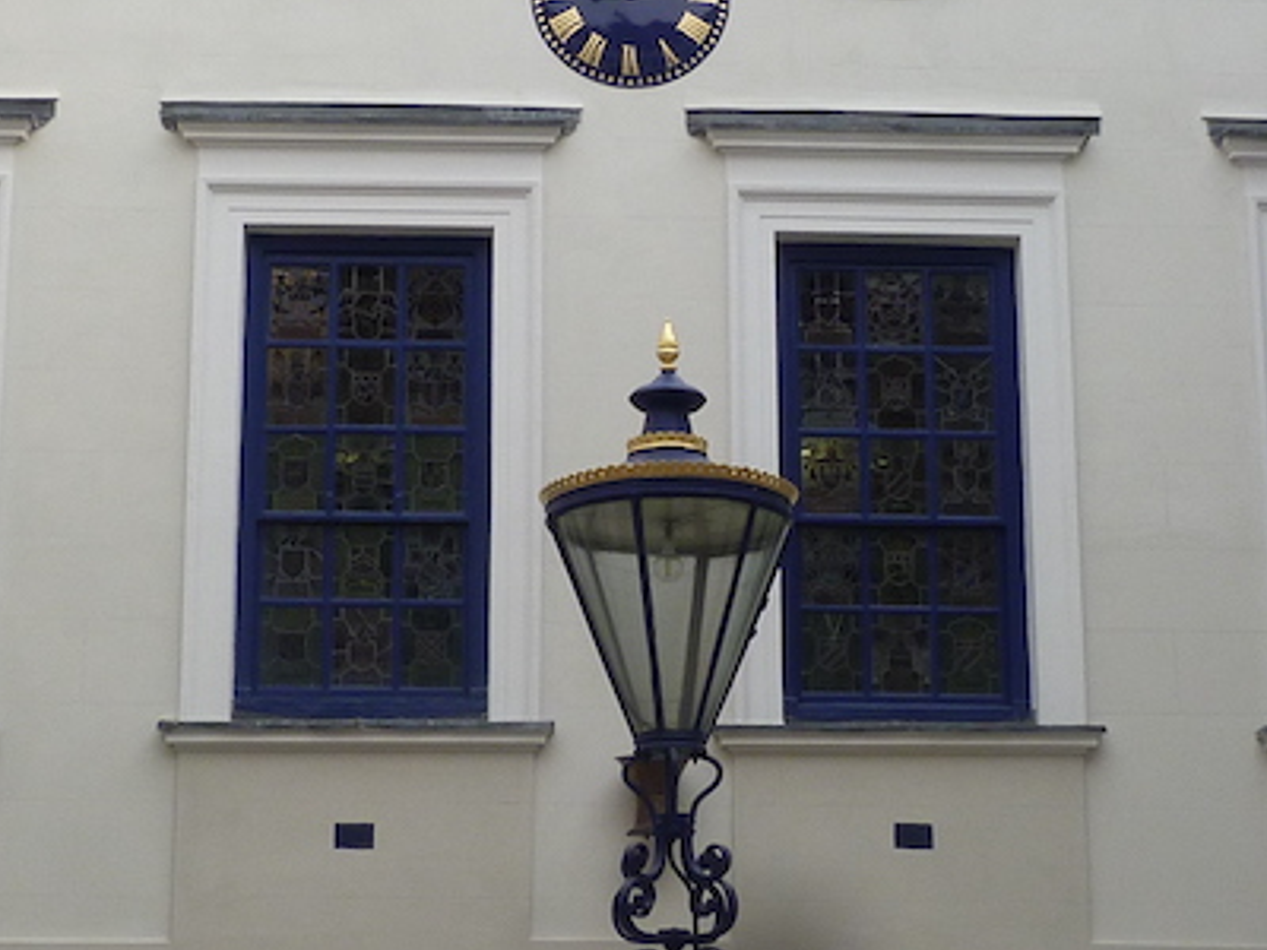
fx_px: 2745
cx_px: 570
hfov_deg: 26.0
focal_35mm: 75
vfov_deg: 19.6
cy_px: 516
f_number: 4
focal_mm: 4.5
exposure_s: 1/160
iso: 80
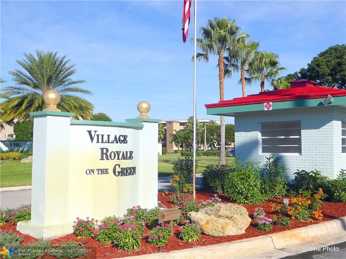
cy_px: 130
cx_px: 173
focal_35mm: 42
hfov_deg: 44.8
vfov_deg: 34.3
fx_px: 420
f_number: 3.8
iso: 80
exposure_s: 1/1300
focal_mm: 7.2
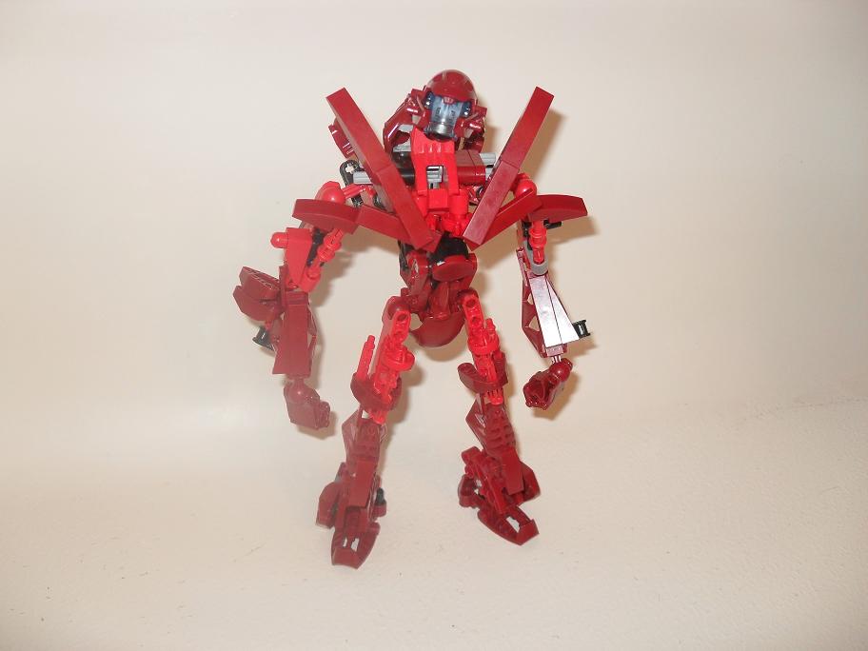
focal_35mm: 35
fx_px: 878
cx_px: 434
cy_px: 326
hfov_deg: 52.6
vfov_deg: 40.7
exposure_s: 1/45
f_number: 2.8
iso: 200
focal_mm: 6.2
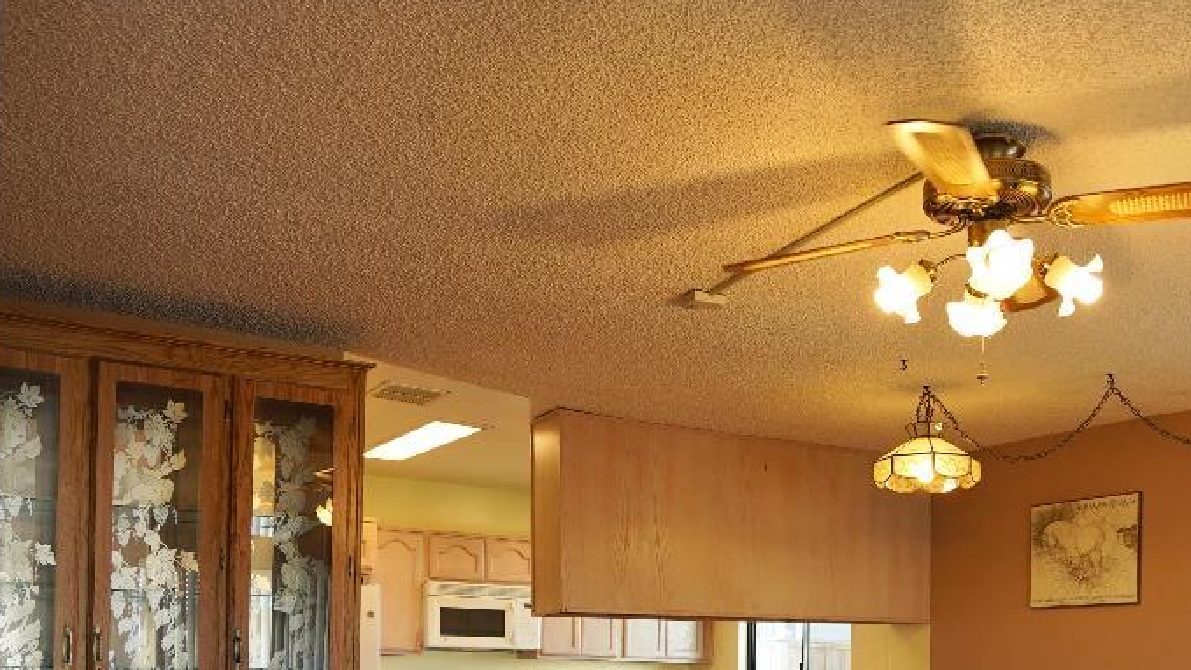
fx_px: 1169
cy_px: 691
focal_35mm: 37
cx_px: 707
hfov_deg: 53.7
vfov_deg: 29.6
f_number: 4
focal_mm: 16
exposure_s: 1/160
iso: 500
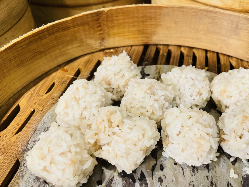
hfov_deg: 56.4
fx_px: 230
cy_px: 106
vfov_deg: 44.0
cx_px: 148
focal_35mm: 32
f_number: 1.6
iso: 80
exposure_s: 1/60
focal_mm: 4.2
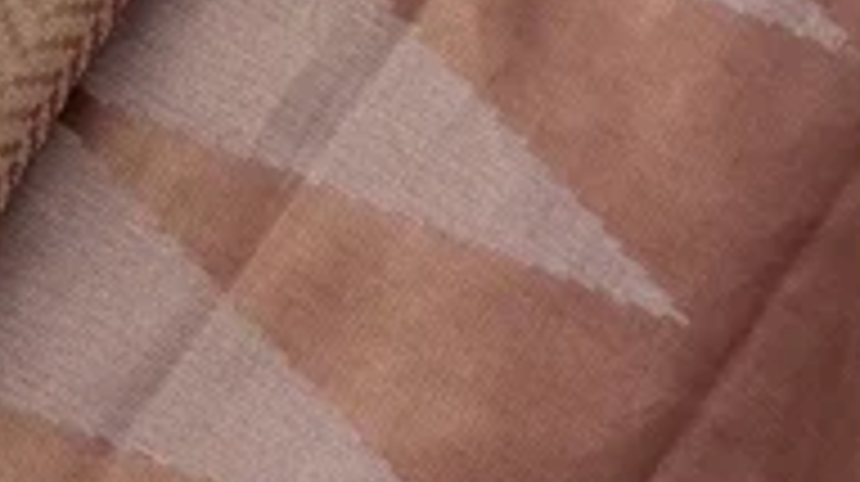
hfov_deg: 9.8
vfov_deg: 5.5
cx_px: 81
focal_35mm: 219
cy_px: 221
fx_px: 4989
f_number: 1.78
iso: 80
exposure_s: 1/1880
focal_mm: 6.86
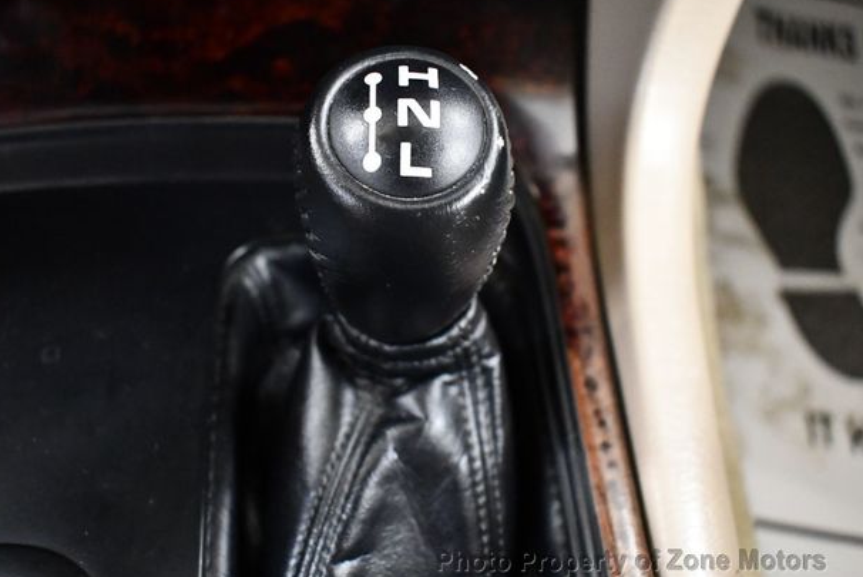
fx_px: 912
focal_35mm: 38
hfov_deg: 50.7
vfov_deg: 35.1
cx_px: 419
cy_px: 284
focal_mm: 18
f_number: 3.5
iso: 5600
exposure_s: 1/60
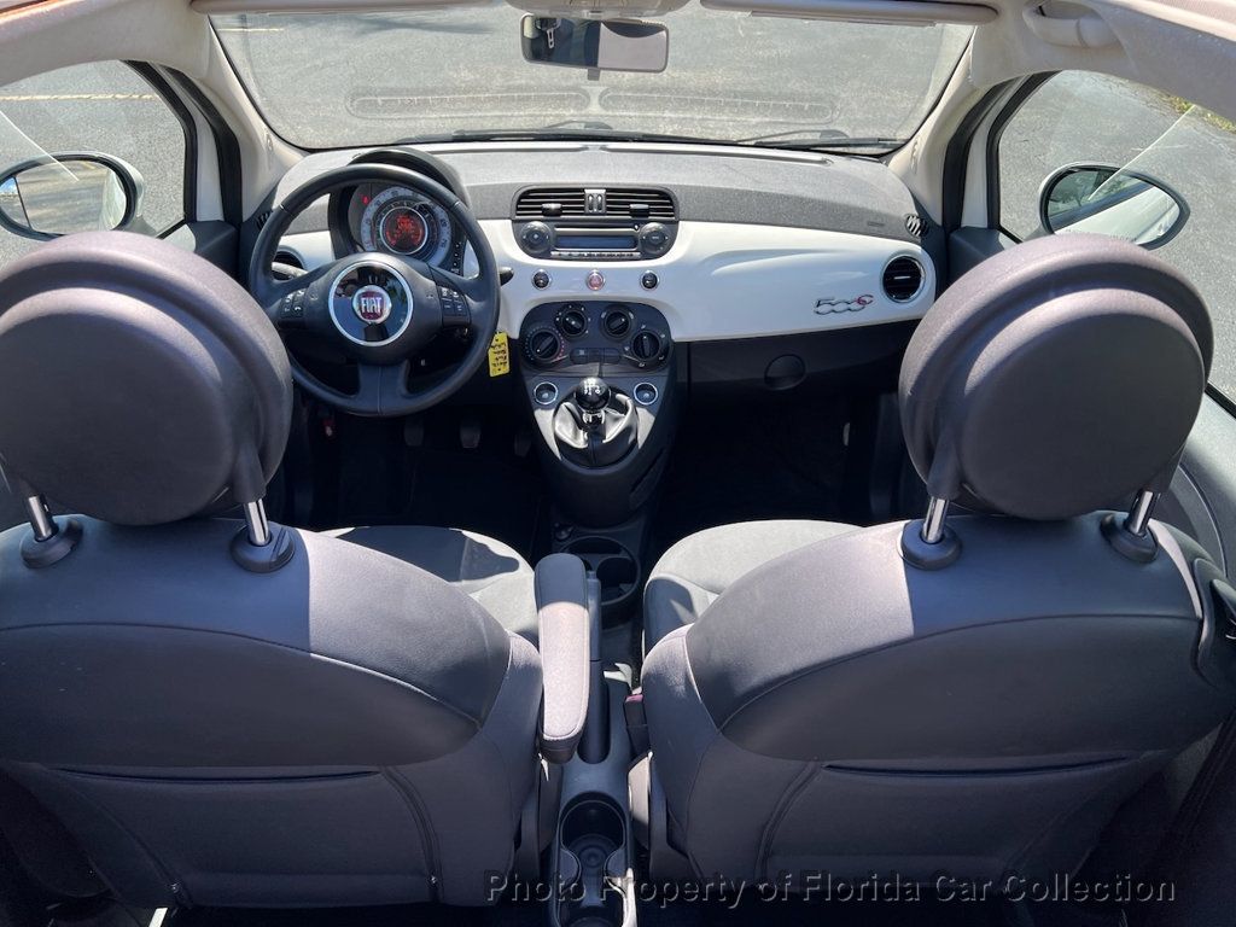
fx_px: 928
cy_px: 464
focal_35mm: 26
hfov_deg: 67.3
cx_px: 618
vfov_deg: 53.1
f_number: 1.5
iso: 50
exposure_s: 1/678
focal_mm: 5.7
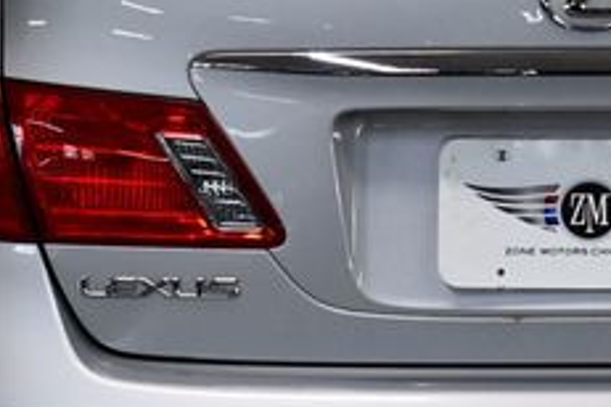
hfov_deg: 11.8
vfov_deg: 8.0
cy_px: 140
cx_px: 587
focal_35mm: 172
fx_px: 2919
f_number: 4.2
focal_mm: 31
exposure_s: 1/200
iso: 800
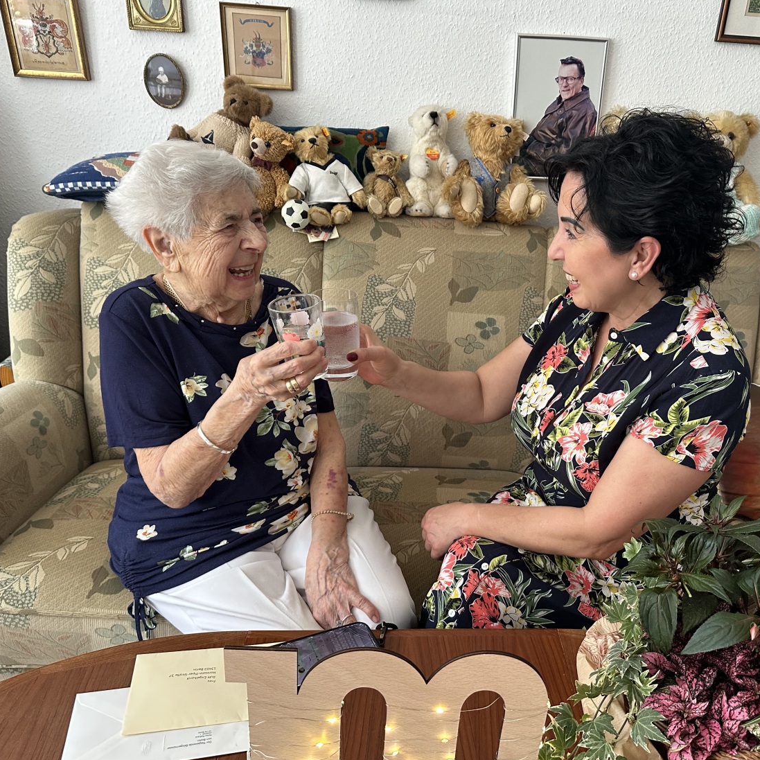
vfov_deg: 55.6
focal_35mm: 29
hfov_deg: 55.0
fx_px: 720
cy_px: 386
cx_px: 473
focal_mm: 6.86
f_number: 1.78
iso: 250
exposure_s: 1/70
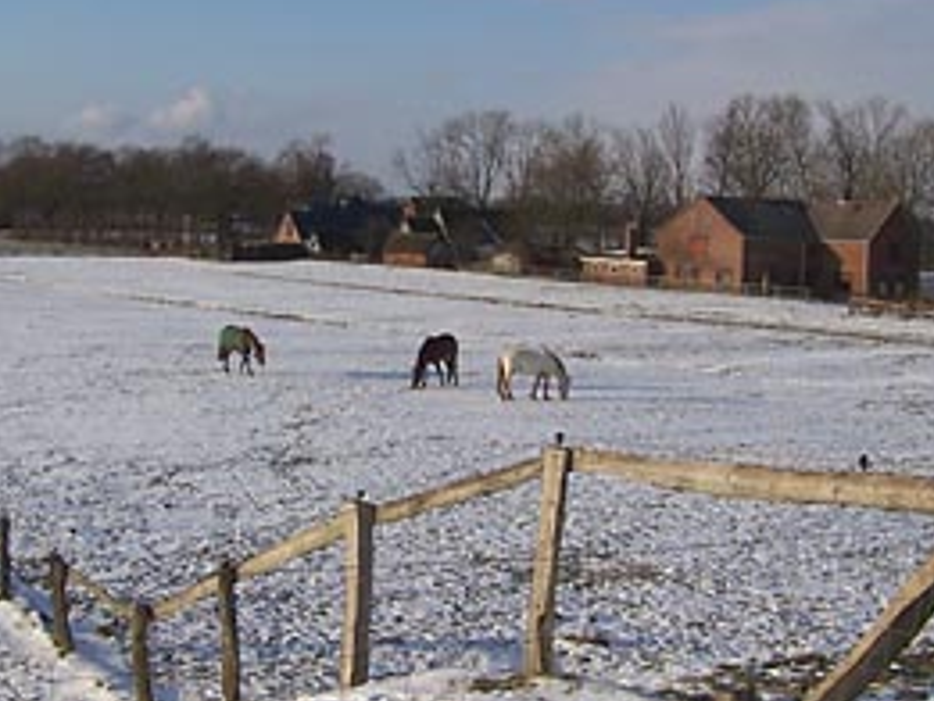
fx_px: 1485
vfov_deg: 26.6
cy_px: 349
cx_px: 415
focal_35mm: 55
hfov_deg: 34.9
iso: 64
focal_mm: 6.3
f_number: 4
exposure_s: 1/800
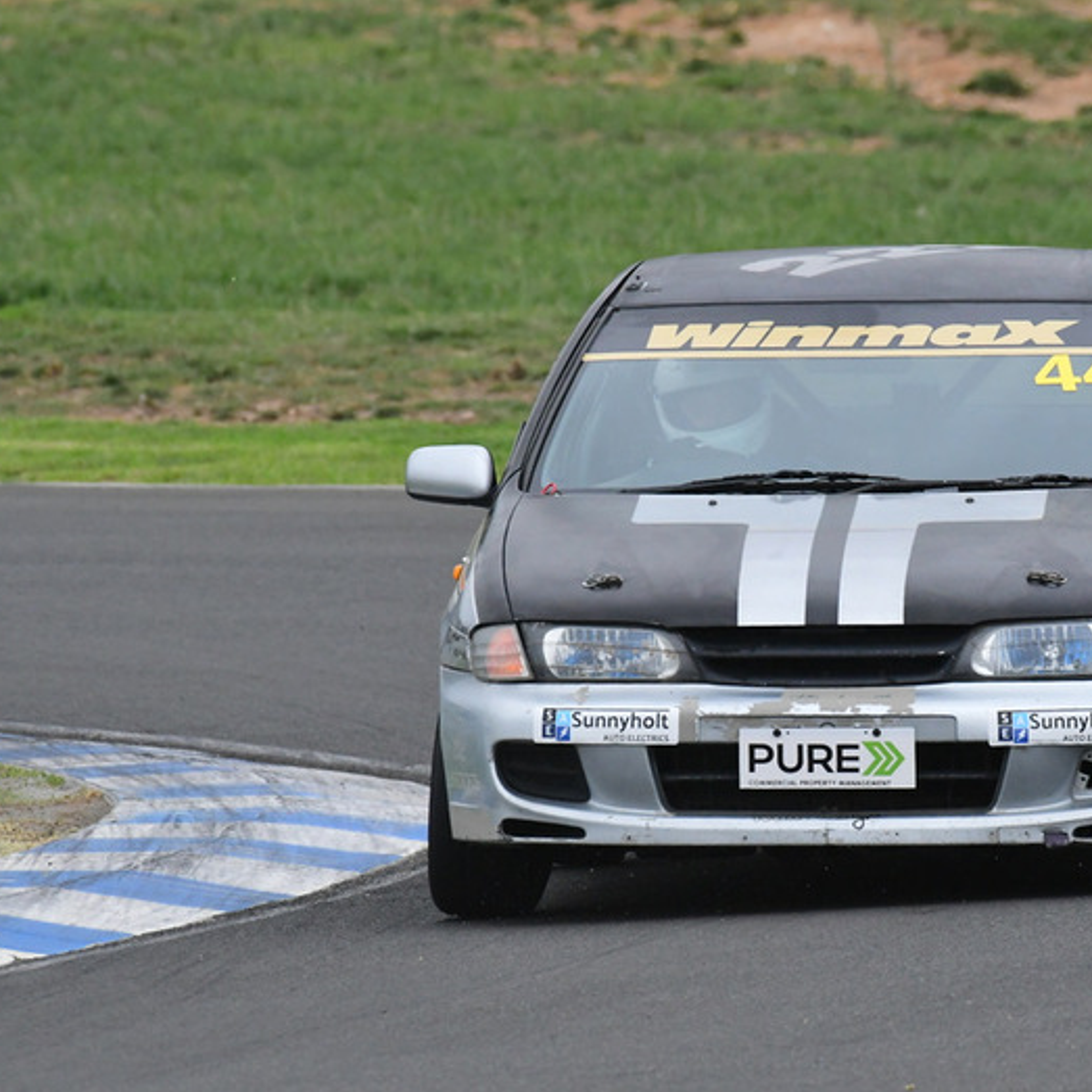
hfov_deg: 1.9
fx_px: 33406
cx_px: 787
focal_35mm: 936
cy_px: 551
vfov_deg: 1.9
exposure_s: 1/640
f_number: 10
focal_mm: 480
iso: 2500
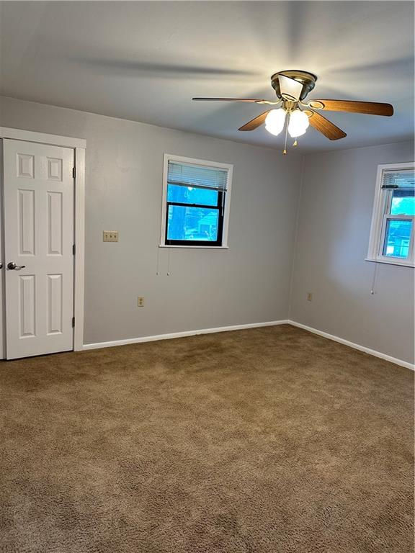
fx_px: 384
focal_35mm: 24
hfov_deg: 56.8
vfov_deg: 71.6
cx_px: 208
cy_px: 276
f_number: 1.78
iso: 125
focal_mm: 6.86
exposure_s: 1/60
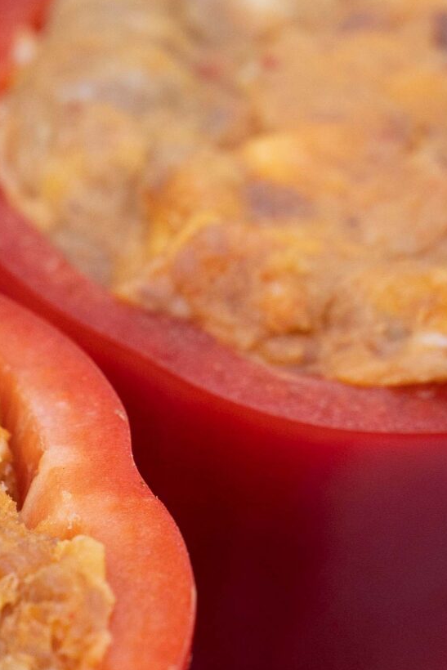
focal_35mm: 172
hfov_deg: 7.9
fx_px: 3202
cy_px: 468
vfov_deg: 11.9
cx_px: -199
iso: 200
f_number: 6.3
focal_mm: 49
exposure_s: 1/640
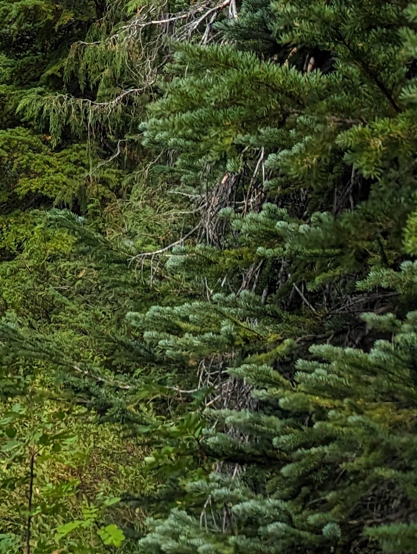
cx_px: -346
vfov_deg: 20.4
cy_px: 5
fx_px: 1490
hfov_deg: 14.0
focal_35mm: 93
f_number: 1.85
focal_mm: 6.81
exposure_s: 1/1639
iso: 44
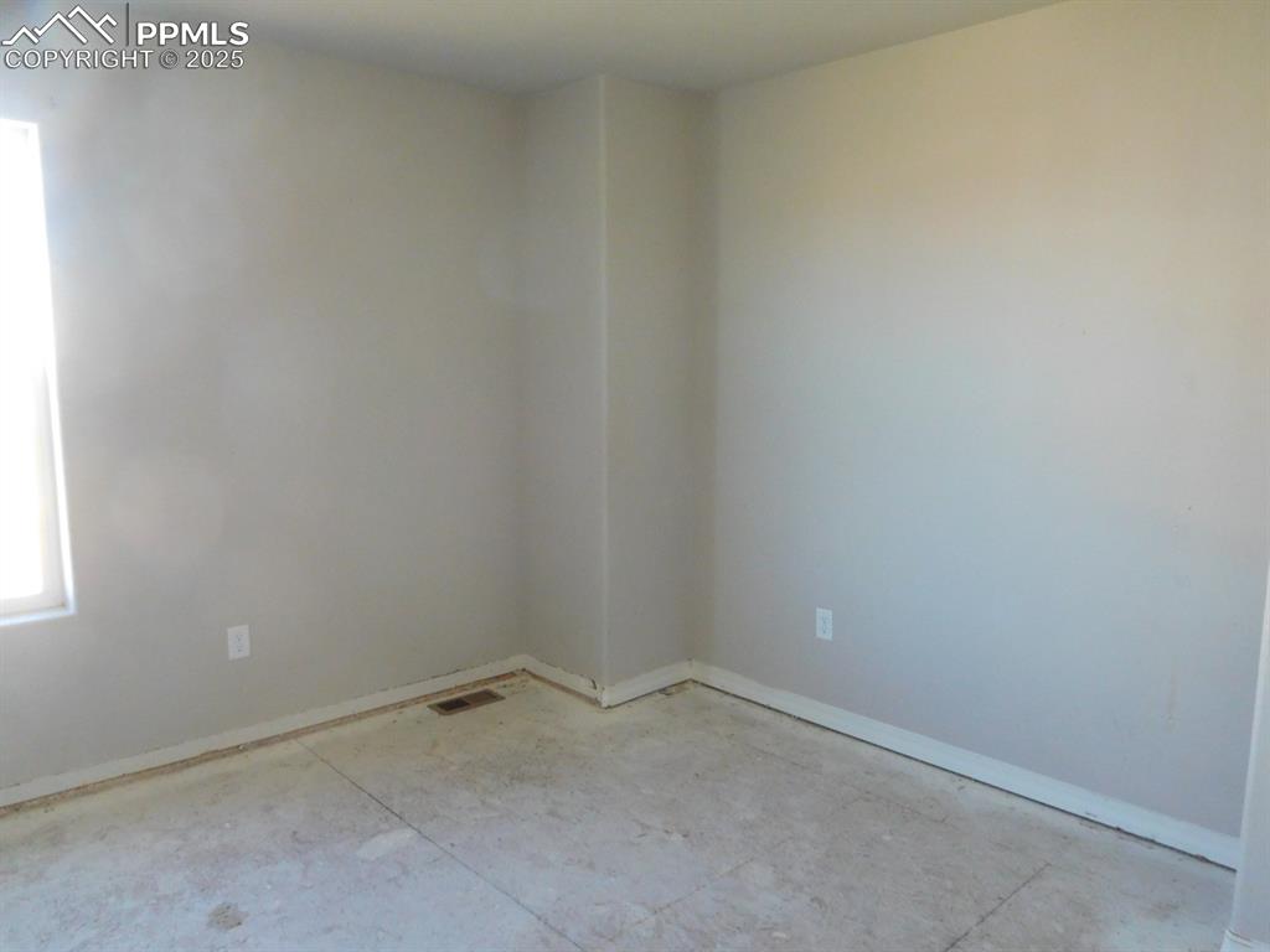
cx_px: 635
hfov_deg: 69.4
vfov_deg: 54.9
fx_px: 917
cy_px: 476
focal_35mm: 25
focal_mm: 4.5
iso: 400
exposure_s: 1/30
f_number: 3.4
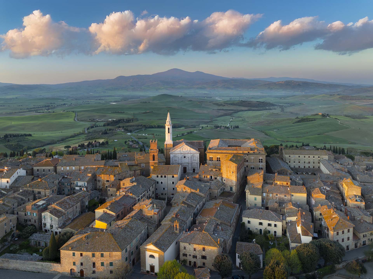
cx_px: 186
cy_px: 140
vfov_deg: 56.8
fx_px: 258
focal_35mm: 24
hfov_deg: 71.6
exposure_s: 1/50
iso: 100
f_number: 4
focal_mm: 12.29
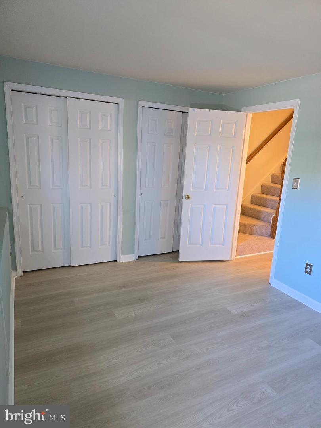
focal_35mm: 23
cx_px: 160
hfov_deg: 58.9
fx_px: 284
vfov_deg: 73.9
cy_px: 214
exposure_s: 1/120
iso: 640
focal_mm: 6.3
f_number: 1.7
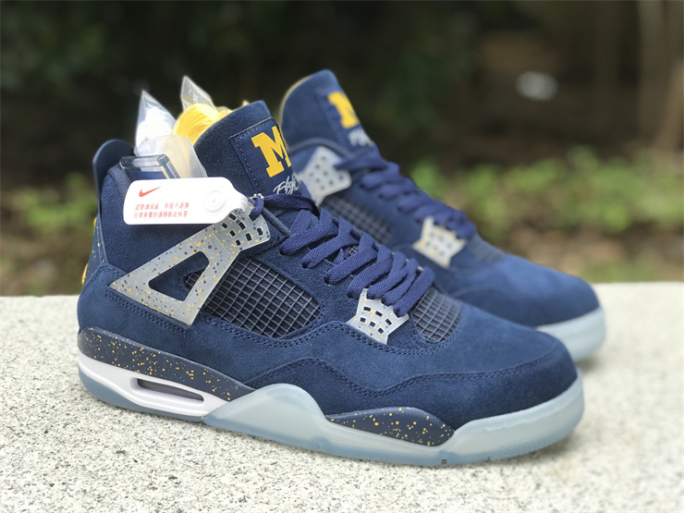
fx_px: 1126
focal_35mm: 57
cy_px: 256
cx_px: 342
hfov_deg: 33.8
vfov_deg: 25.7
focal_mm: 6.6
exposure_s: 1/50
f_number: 2.8
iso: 20
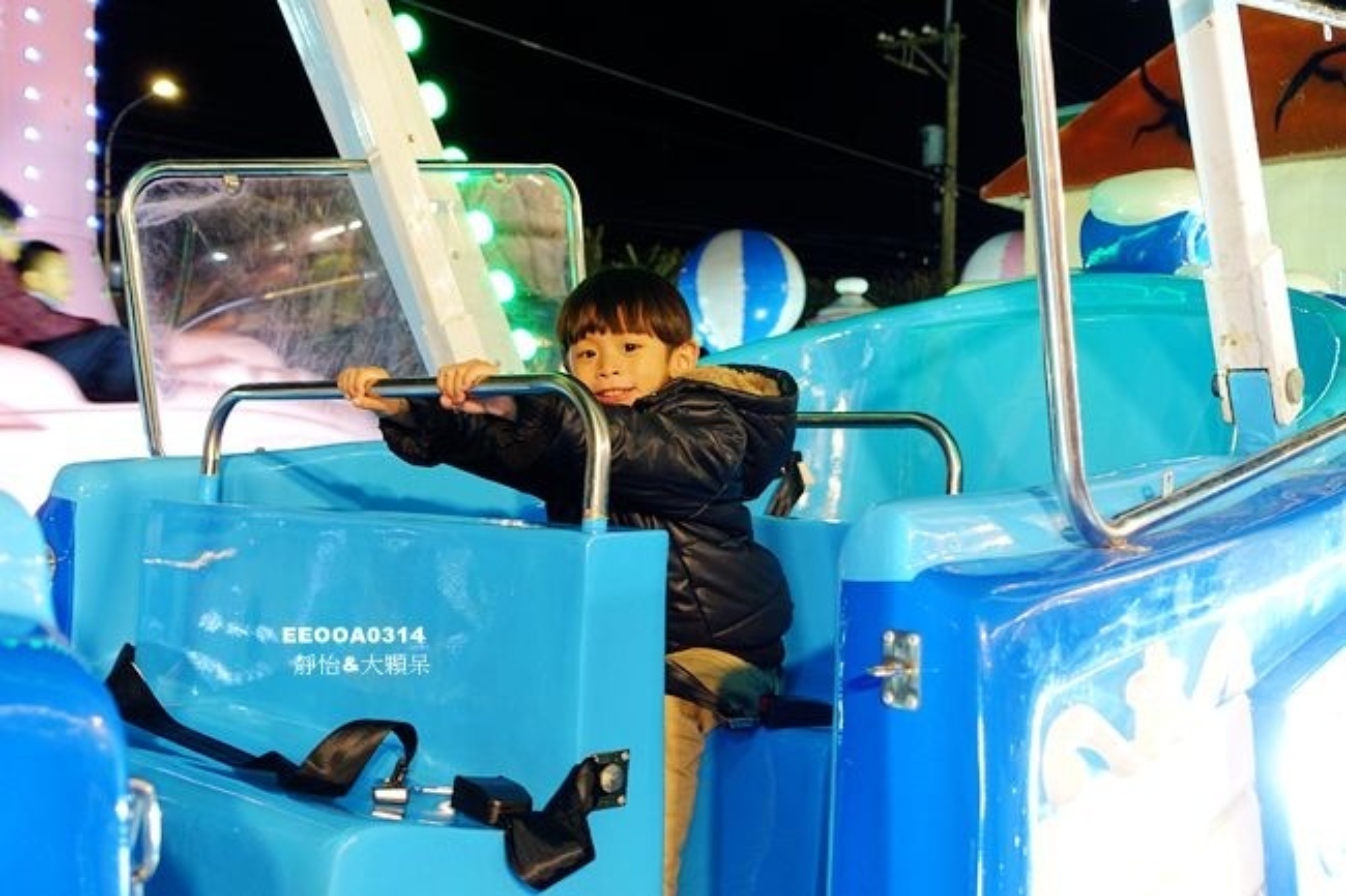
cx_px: 673
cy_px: 448
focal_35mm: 37
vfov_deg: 35.9
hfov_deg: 51.9
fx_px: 1383
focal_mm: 13.72
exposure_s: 1/40
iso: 320
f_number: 2.8
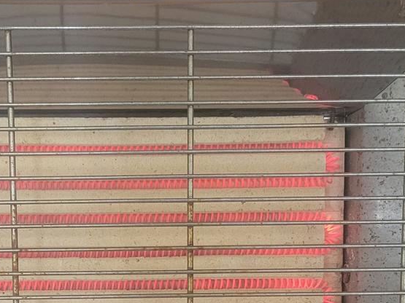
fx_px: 702
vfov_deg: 23.5
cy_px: 298
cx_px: 141
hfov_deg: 32.0
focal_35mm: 60
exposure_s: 1/40
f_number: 1.8
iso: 400
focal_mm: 5
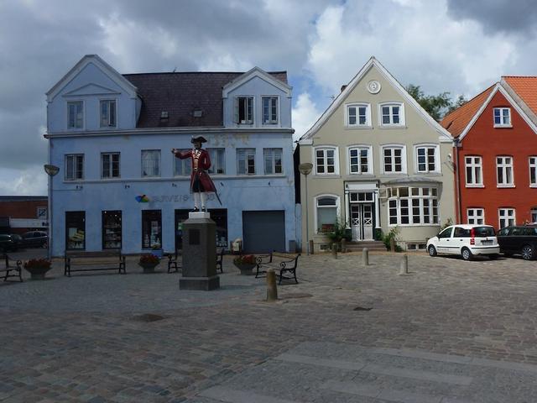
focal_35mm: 29
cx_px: 268
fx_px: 450
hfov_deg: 61.7
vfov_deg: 48.2
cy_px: 202
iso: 100
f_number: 4
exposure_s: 1/2000
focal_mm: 5
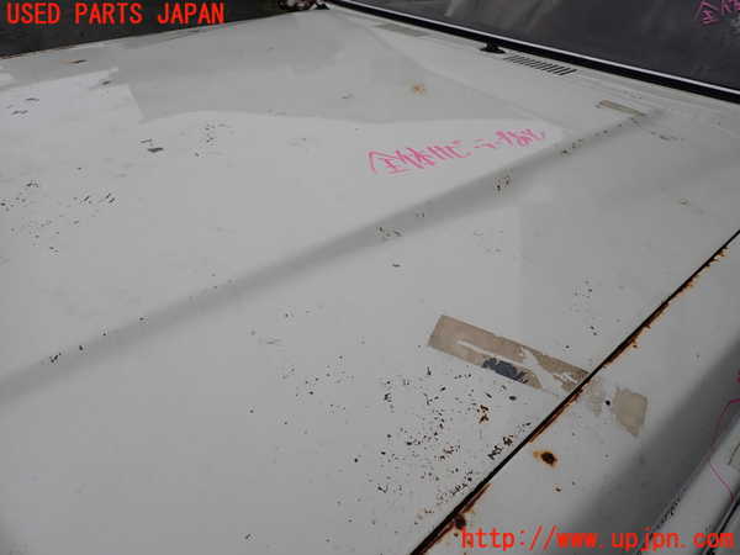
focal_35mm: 25
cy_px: 278
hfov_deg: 69.4
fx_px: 534
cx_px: 370
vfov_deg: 54.9
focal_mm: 4.5
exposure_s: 1/250
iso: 100
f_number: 2.8
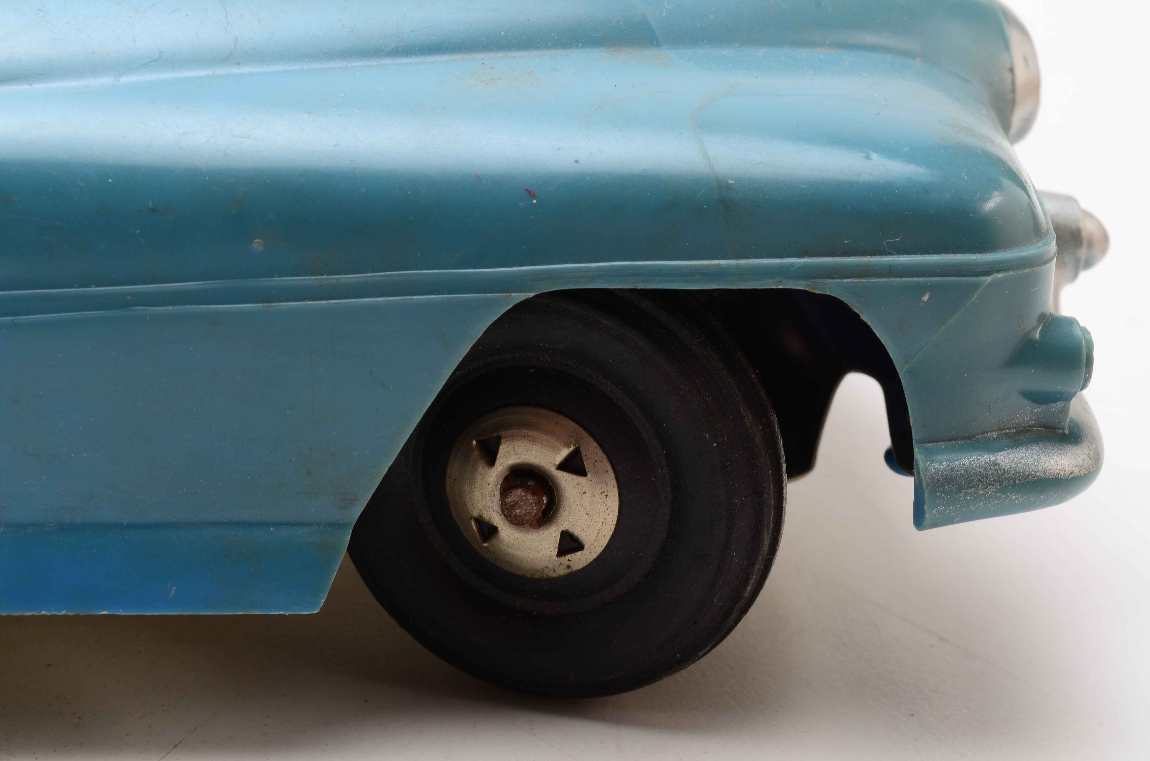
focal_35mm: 82
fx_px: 2630
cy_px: 380
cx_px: 575
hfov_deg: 24.7
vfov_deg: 16.5
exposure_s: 1/160
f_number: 20
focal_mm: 55
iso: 100
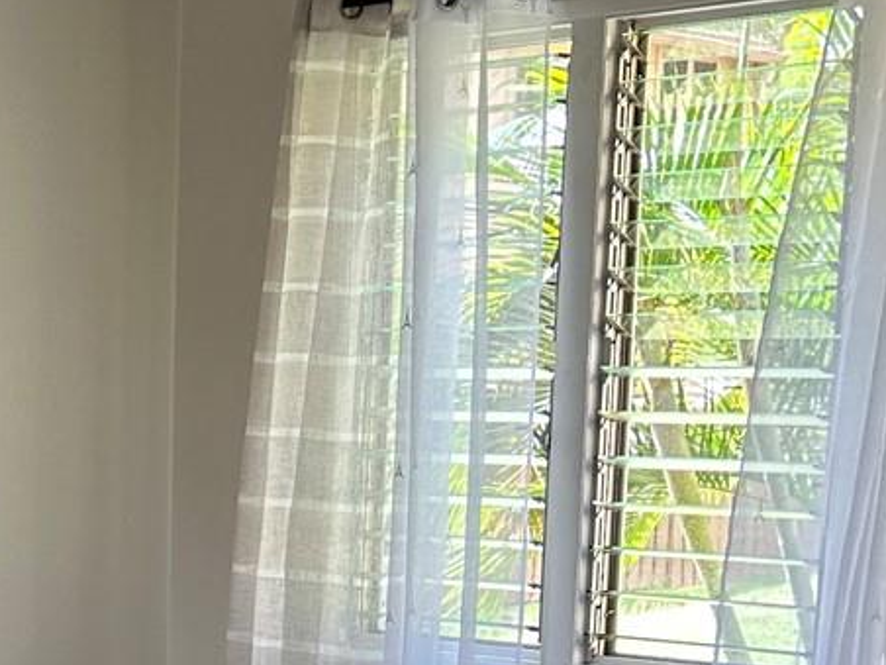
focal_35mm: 92
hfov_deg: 20.5
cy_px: 810
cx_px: -53
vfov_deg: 15.4
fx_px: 2355
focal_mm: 5.7
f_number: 1.5
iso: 64
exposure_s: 1/120
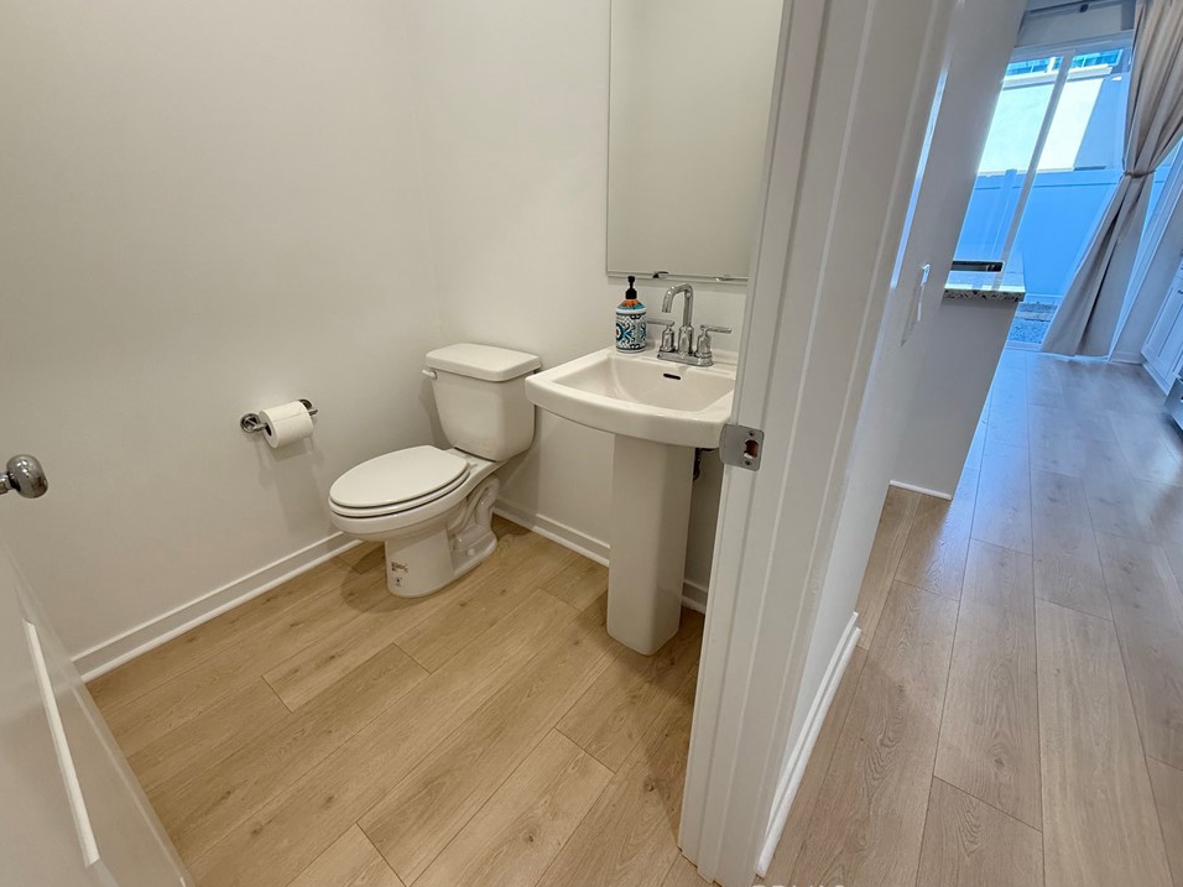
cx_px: 558
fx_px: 513
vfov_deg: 81.7
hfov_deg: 98.1
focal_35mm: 15
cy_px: 439
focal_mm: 2.22
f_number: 2.2
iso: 320
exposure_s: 1/120
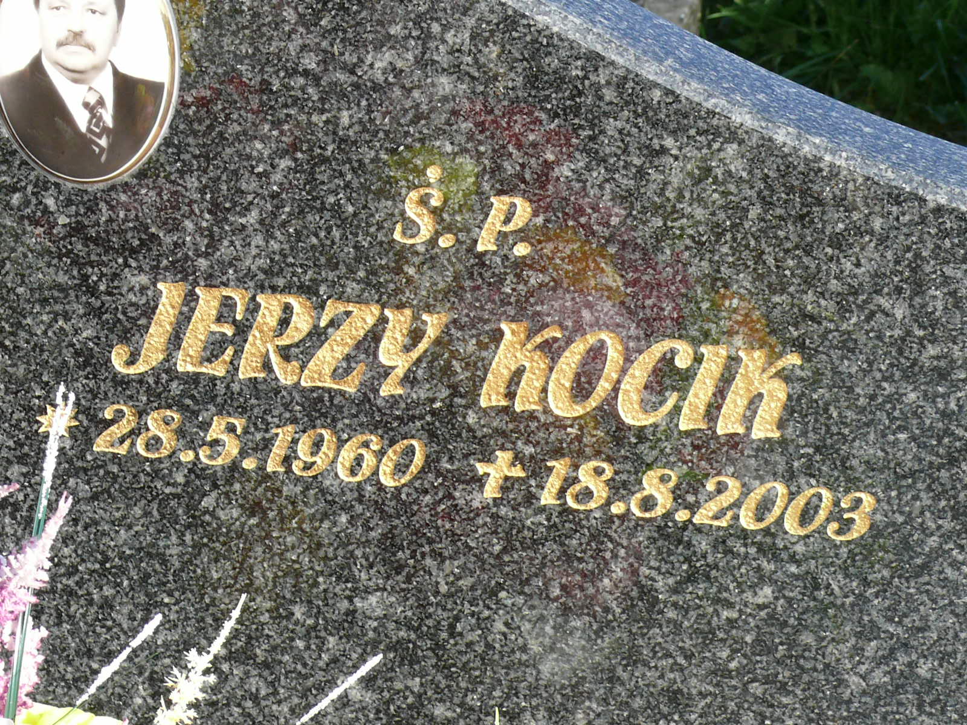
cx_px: 484
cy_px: 362
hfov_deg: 12.0
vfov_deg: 9.1
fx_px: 4581
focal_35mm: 164
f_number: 5.6
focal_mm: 19.6
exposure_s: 1/250
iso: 100
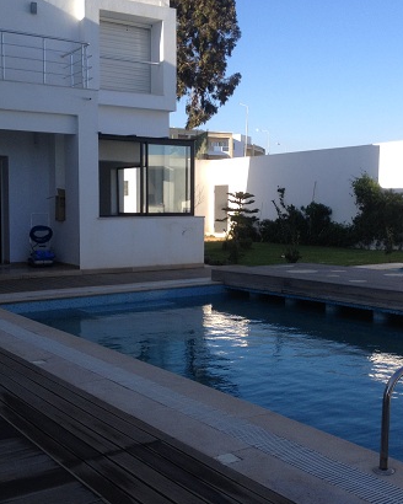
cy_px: 259
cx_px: 238
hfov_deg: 30.8
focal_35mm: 49
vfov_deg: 38.0
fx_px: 731
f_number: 2.4
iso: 50
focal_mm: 4.28
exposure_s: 1/876
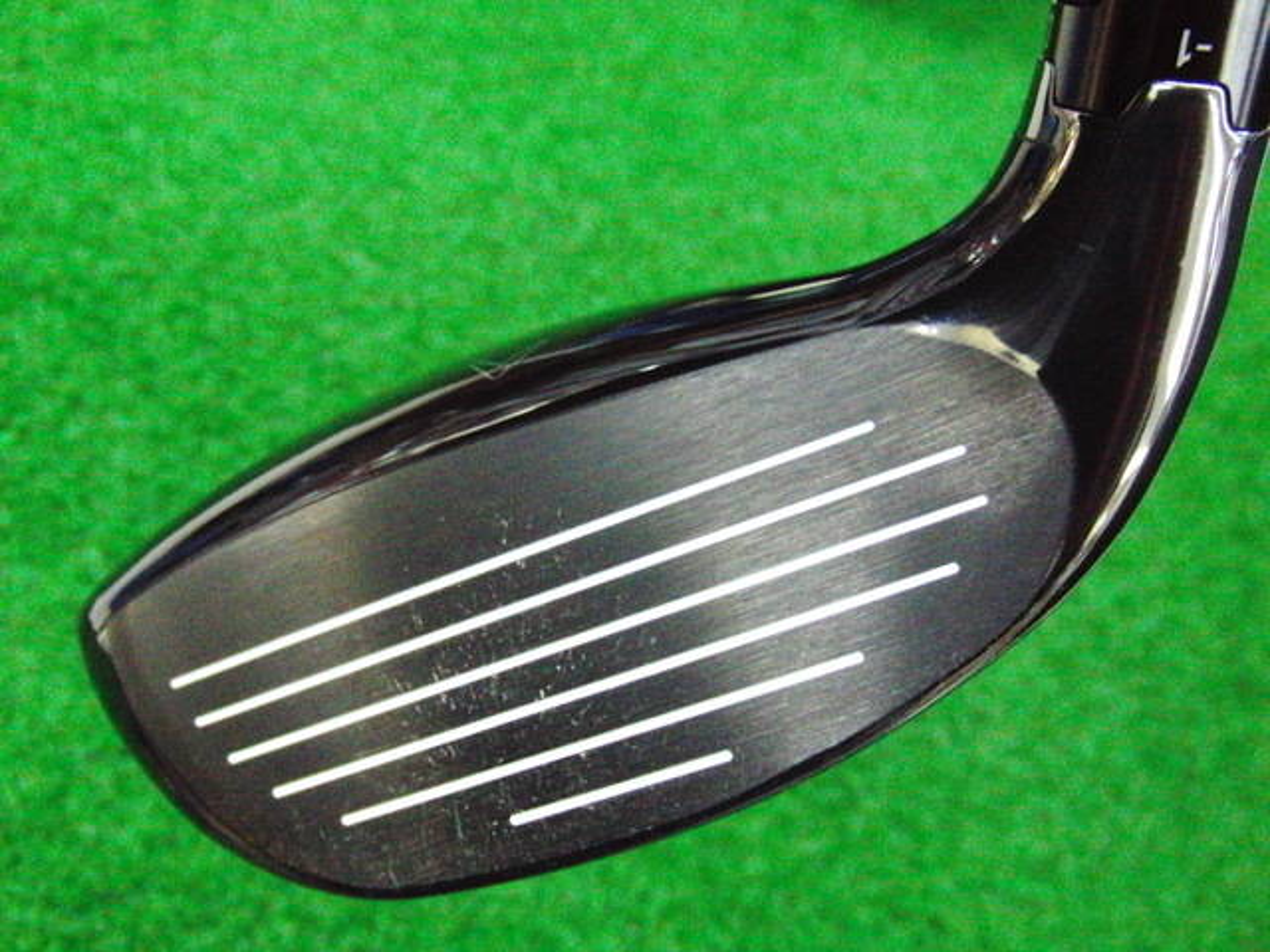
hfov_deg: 50.1
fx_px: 1357
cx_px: 635
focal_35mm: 37
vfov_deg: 38.7
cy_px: 476
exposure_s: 1/160
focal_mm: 6.42
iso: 3200
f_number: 3.6
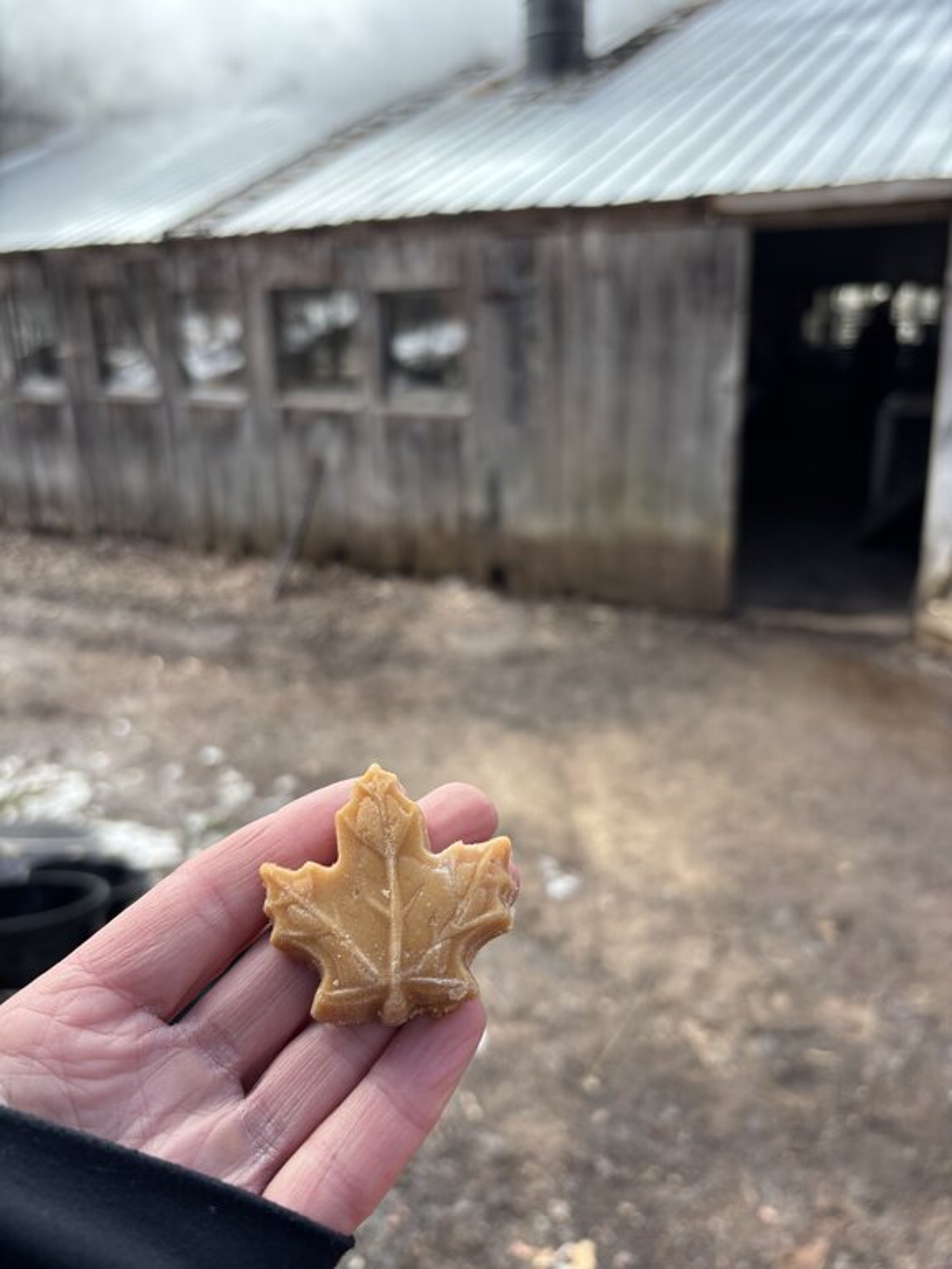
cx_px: 476
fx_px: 953
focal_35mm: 26
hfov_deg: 53.1
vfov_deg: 67.3
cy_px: 634
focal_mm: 5.96
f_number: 1.6
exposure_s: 1/559
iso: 50
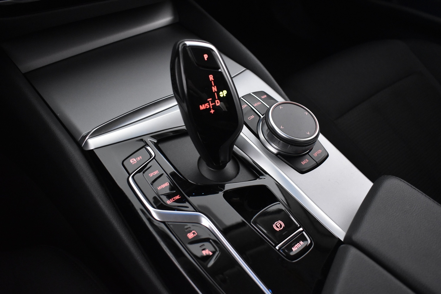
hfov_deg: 57.2
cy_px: 147
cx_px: 220
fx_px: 404
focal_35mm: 33
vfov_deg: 40.0
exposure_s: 1/30
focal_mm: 22
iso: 2800
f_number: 3.8
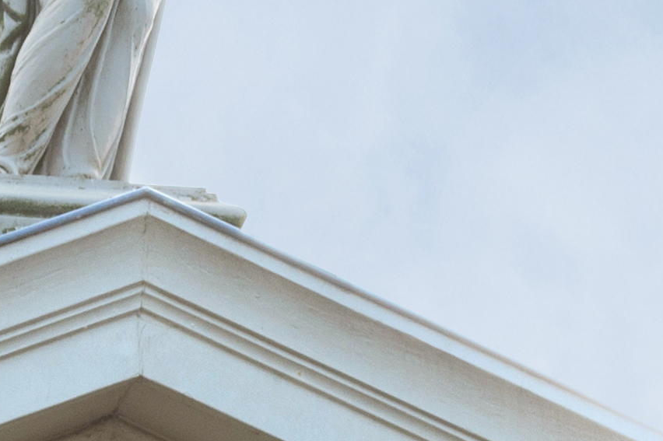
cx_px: 500
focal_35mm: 852
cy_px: 793
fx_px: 15681
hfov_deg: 2.4
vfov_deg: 1.6
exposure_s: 1/160
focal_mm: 120
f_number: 8
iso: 100
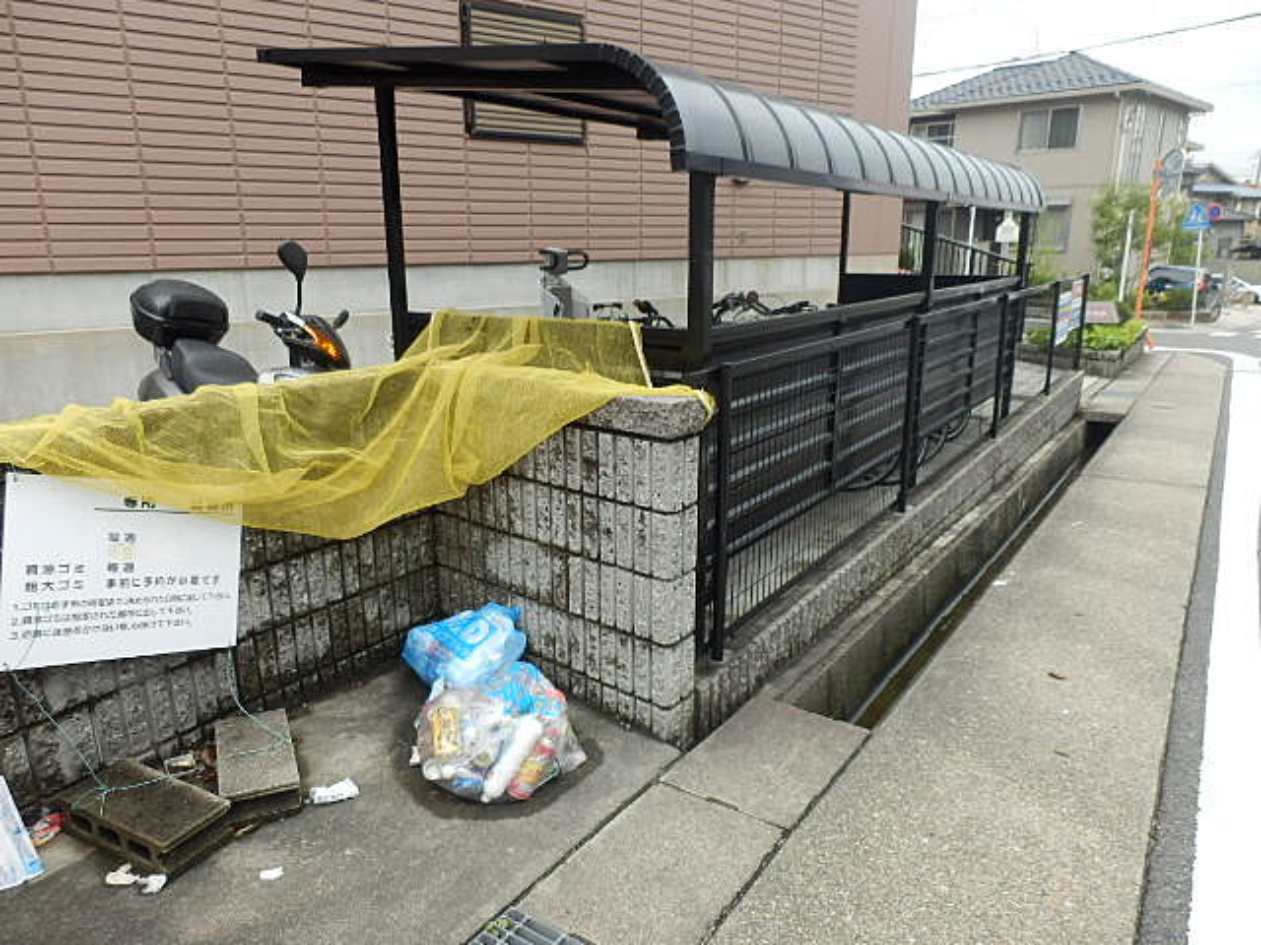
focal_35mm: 24
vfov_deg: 56.8
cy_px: 472
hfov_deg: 71.6
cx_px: 630
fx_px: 874
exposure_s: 1/80
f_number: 3
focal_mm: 4.2
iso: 80
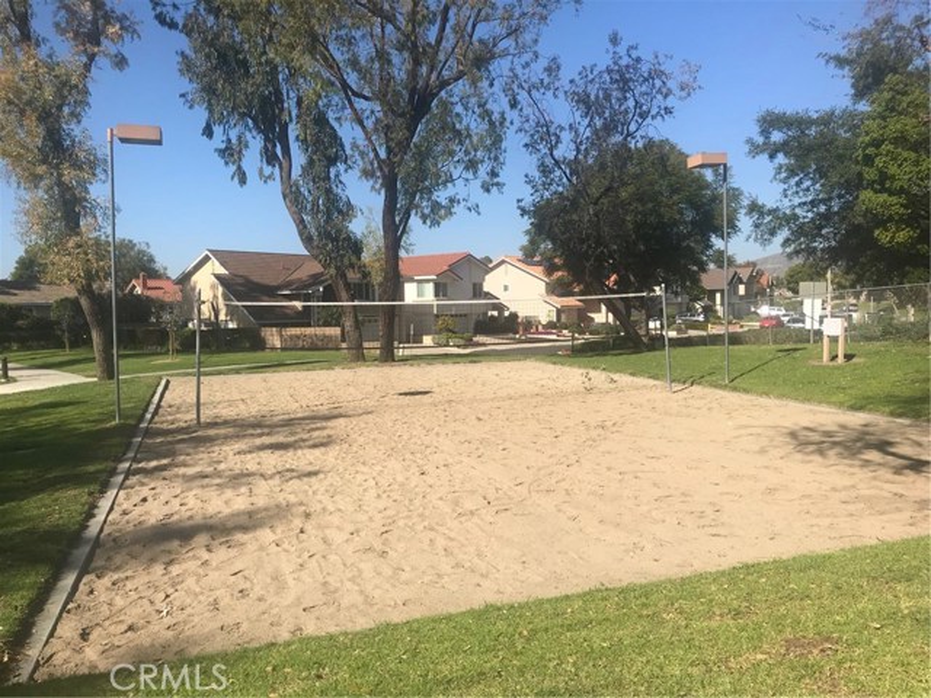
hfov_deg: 63.4
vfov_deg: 49.7
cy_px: 349
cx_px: 466
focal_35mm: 28
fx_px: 753
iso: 20
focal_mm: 3.99
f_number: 1.8
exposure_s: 1/2457
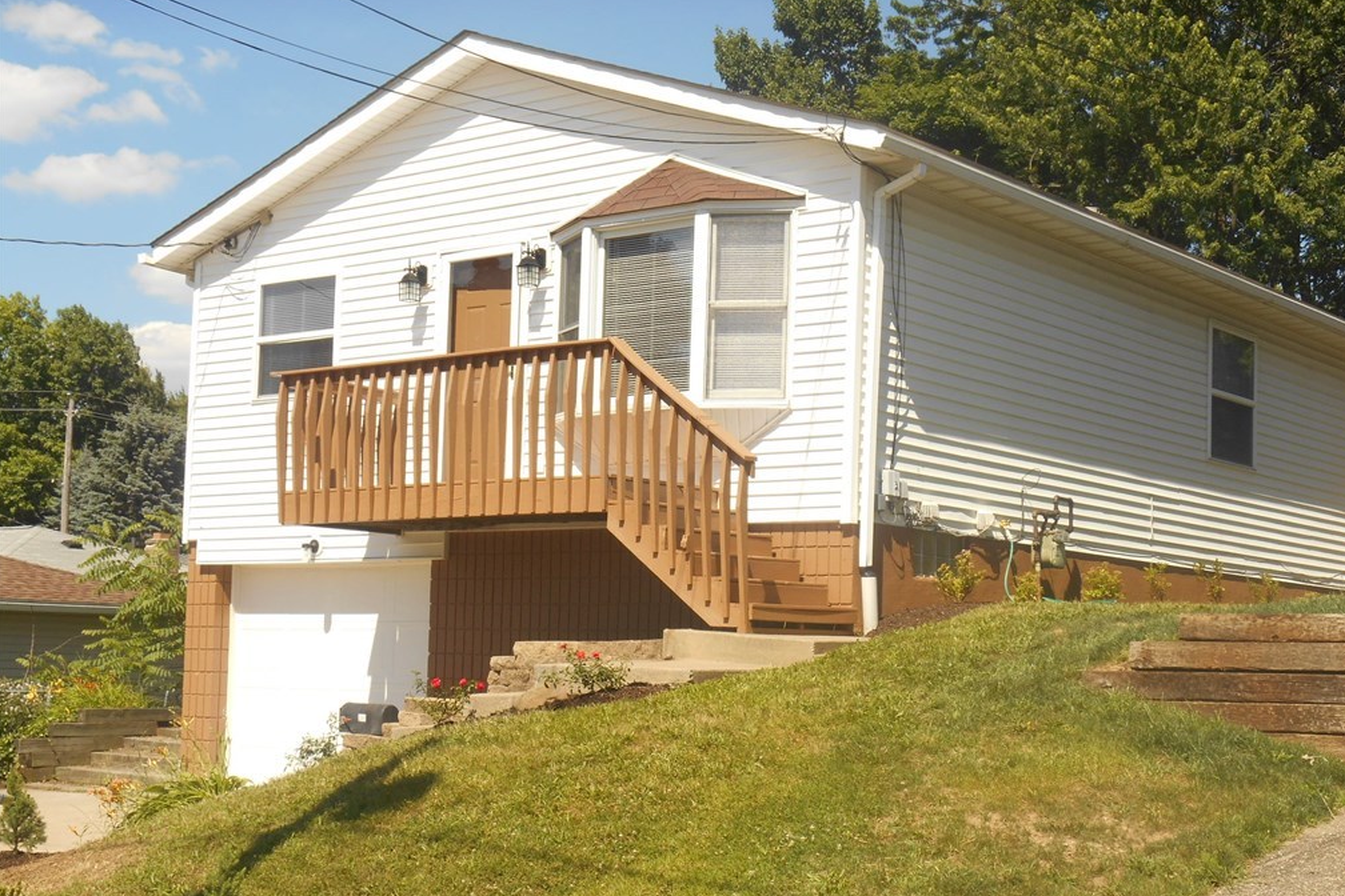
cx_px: 681
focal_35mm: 56
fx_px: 2092
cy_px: 496
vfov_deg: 24.2
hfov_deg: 35.6
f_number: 4.2
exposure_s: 1/500
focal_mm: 9.5
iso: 80
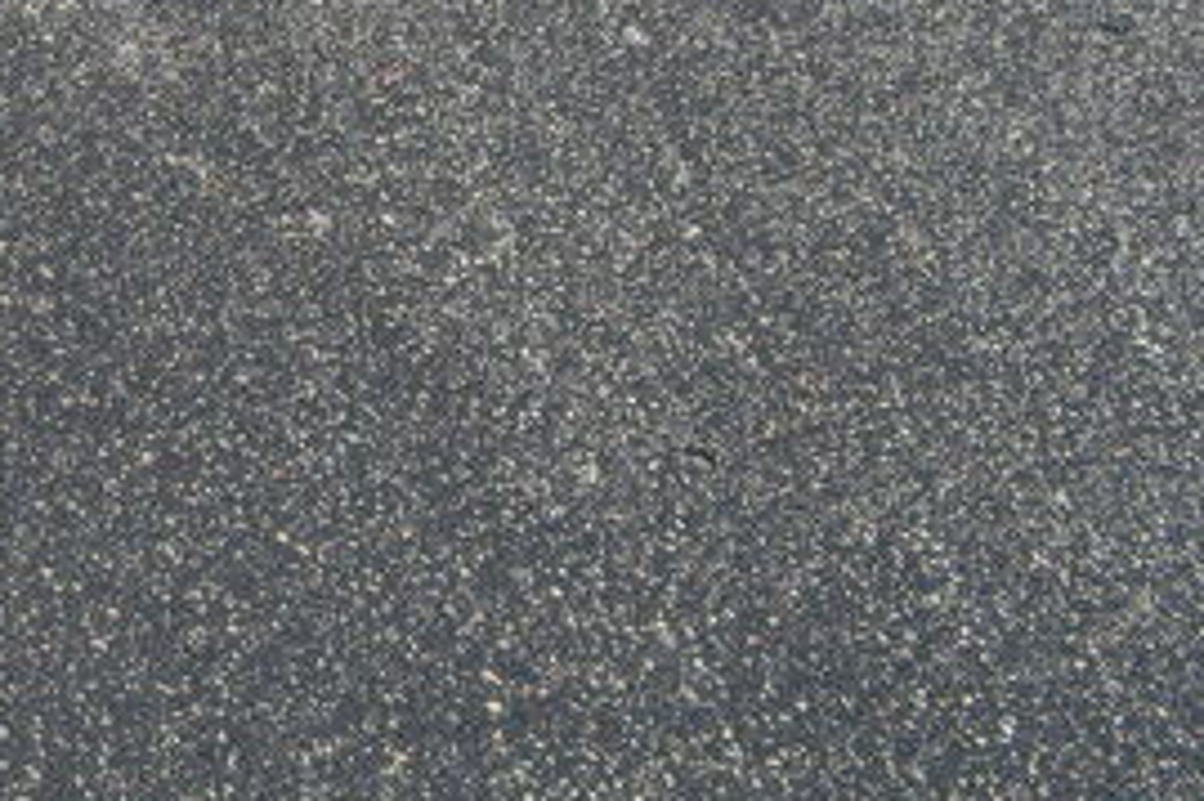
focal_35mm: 134
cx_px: -1052
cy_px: -917
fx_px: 4479
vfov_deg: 9.4
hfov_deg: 13.5
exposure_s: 1/320
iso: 100
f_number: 9
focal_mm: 20
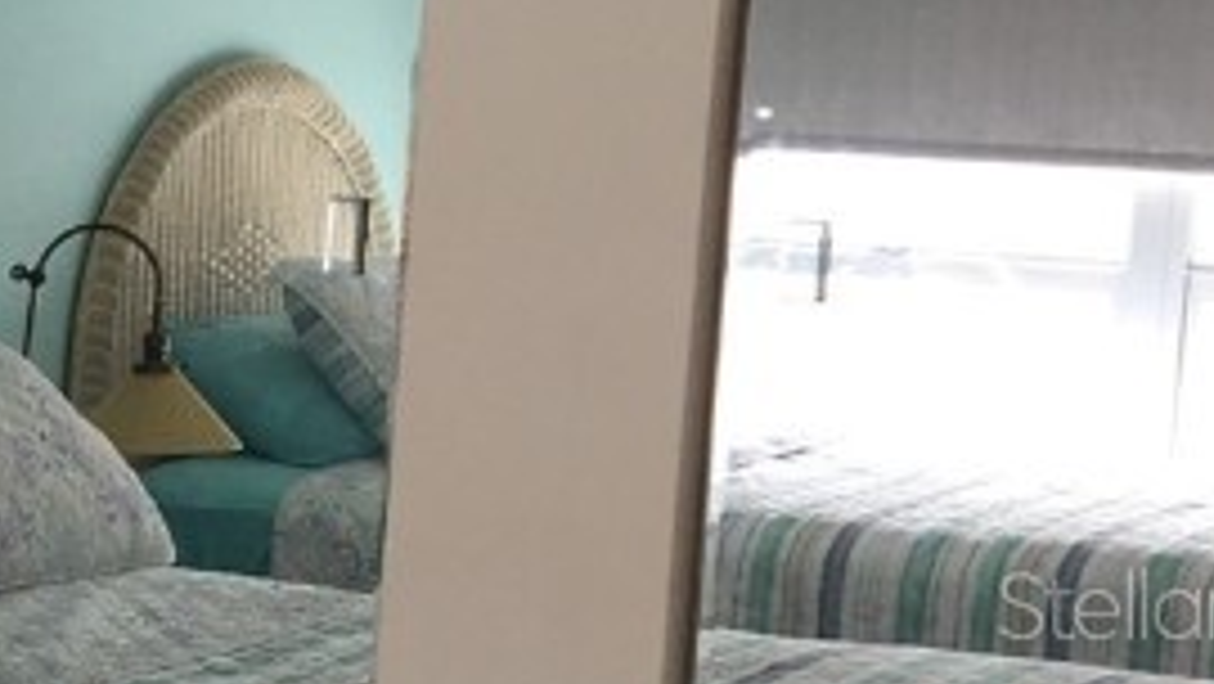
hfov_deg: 15.6
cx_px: -881
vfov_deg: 10.1
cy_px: 603
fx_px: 3864
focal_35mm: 120
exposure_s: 1/60
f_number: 2.2
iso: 25
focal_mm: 4.15
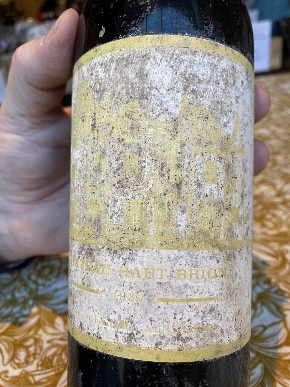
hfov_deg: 53.1
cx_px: 145
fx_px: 290
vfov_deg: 67.3
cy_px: 194
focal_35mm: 26
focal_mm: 4.25
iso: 80
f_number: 1.8
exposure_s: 1/50
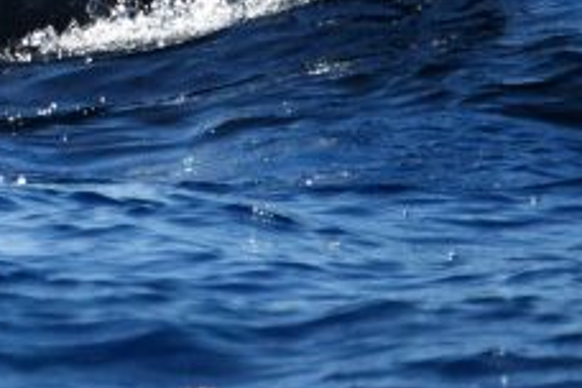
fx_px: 34044
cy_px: -142
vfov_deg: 0.7
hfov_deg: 1.0
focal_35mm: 2106
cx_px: -436
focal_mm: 600
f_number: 6.3
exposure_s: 1/8000
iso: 800
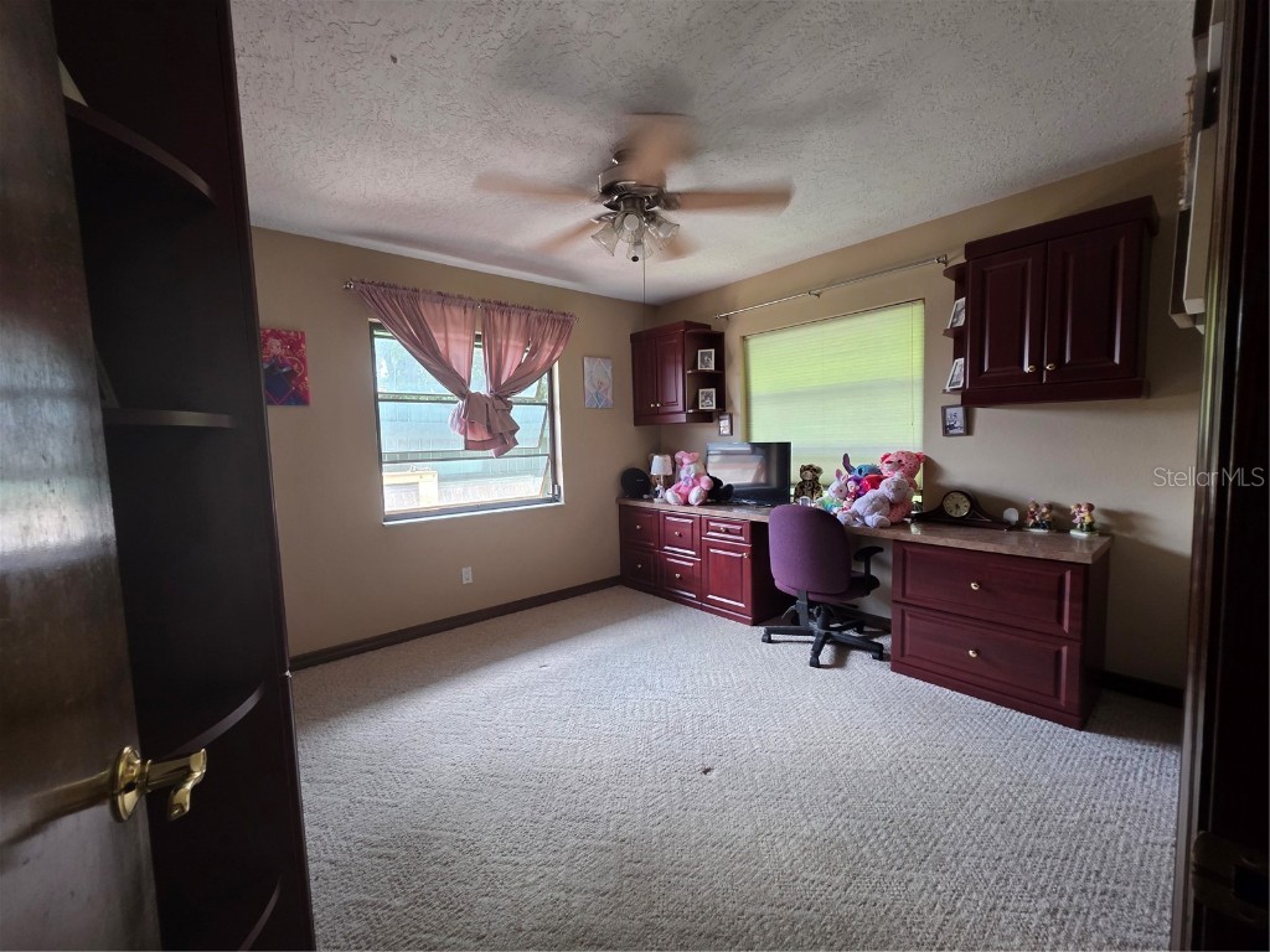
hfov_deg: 106.2
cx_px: 635
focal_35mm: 13
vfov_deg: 89.9
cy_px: 476
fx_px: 477
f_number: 1.9
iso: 200
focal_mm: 2.2
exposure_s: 1/60
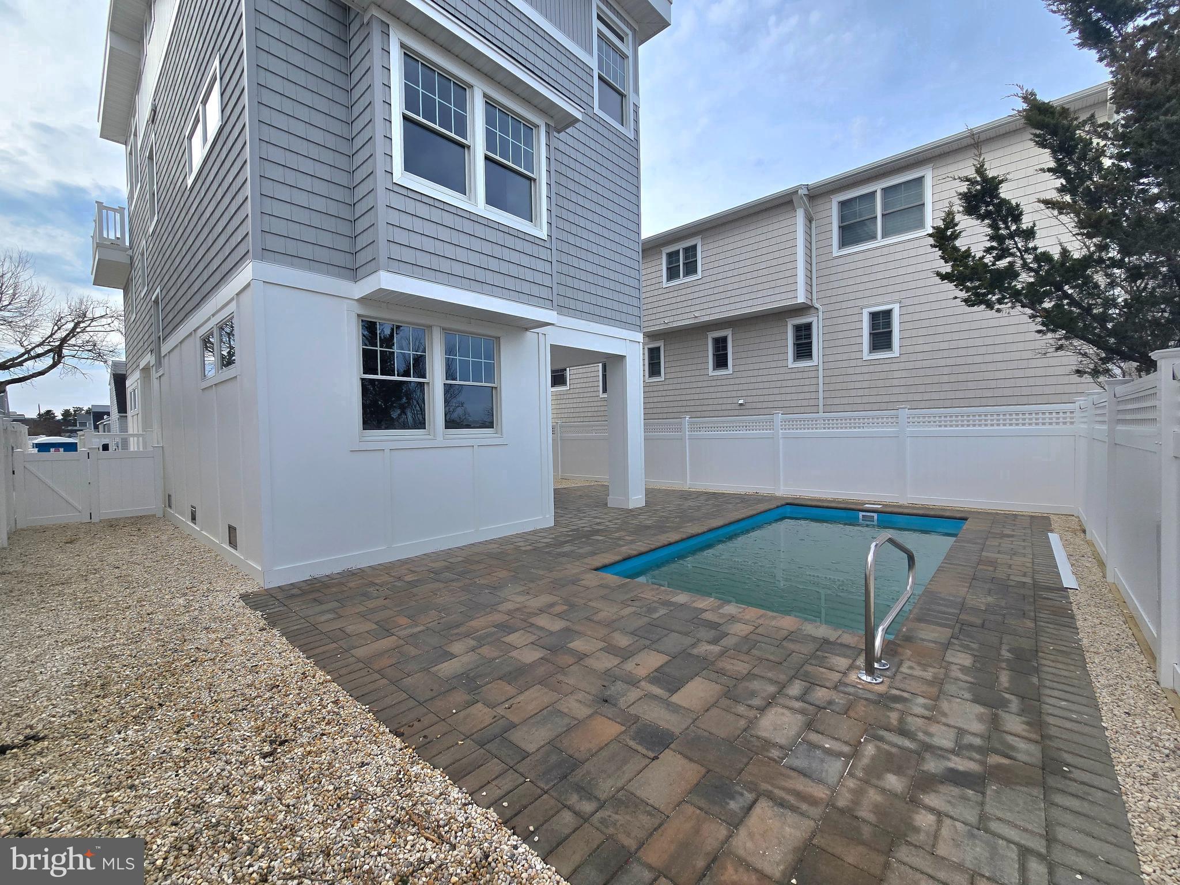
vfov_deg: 89.9
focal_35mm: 13
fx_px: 443
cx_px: 590
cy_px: 442
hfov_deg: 106.2
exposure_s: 1/1667
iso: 50
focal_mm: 2.2
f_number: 2.2
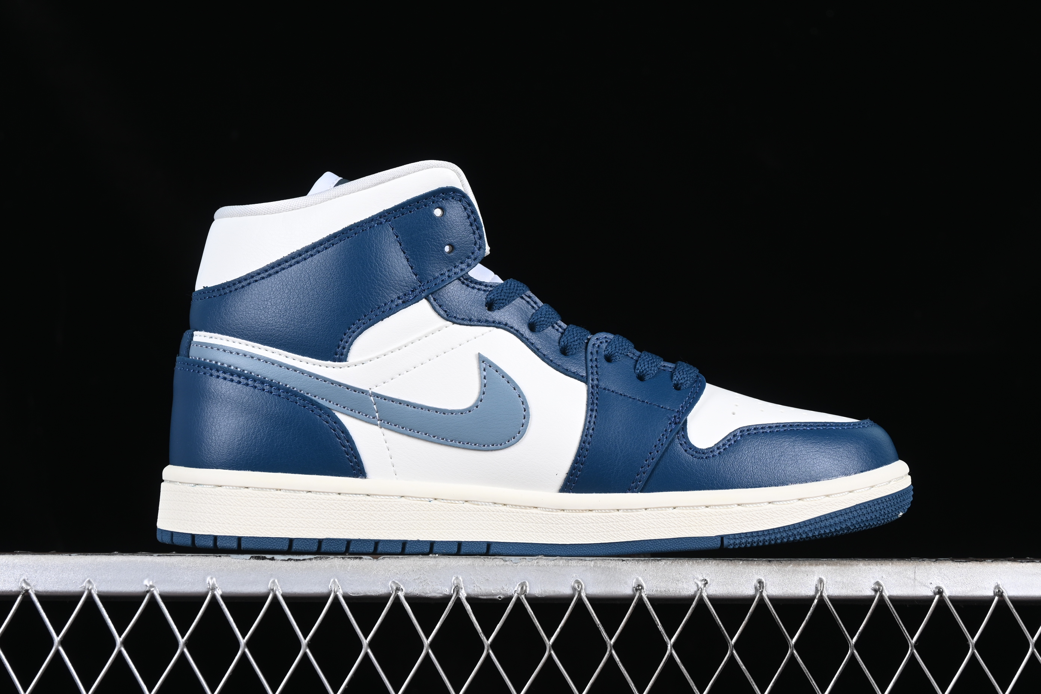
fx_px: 2169
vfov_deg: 18.2
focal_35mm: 75
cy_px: 347
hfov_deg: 27.0
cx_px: 520
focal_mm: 50
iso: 160
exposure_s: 1/60
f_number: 7.1
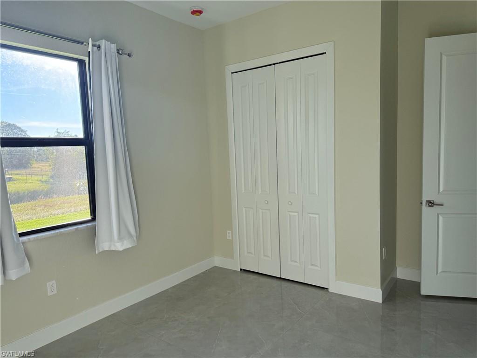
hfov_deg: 71.6
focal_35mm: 24
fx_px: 331
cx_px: 238
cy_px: 179
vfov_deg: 56.8
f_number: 1.78
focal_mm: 6.76
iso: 100
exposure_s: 1/547
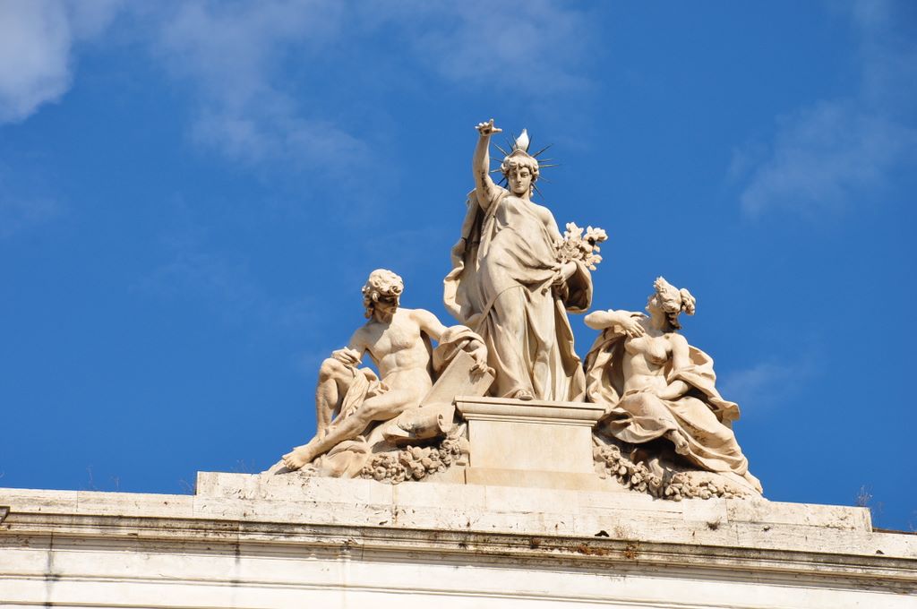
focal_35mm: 158
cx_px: 458
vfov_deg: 8.7
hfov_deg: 13.1
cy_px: 304
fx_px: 4007
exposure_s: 1/320
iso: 200
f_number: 10
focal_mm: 105
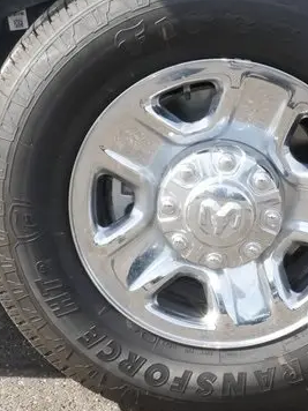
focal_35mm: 72
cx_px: 209
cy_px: 174
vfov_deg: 27.0
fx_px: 854
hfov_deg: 20.4
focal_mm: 20
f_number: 20
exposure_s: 1/60
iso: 640
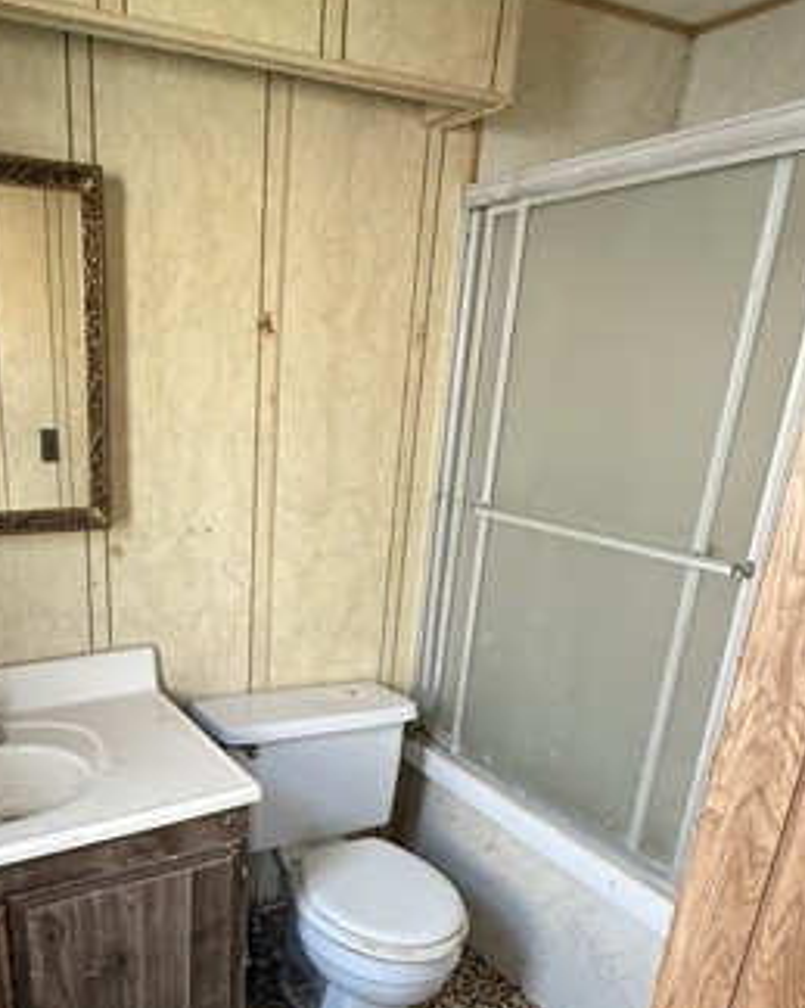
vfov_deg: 62.8
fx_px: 804
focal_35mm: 27
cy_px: 656
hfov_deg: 51.5
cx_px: 227
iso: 320
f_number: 2.2
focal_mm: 2.22
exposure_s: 1/66
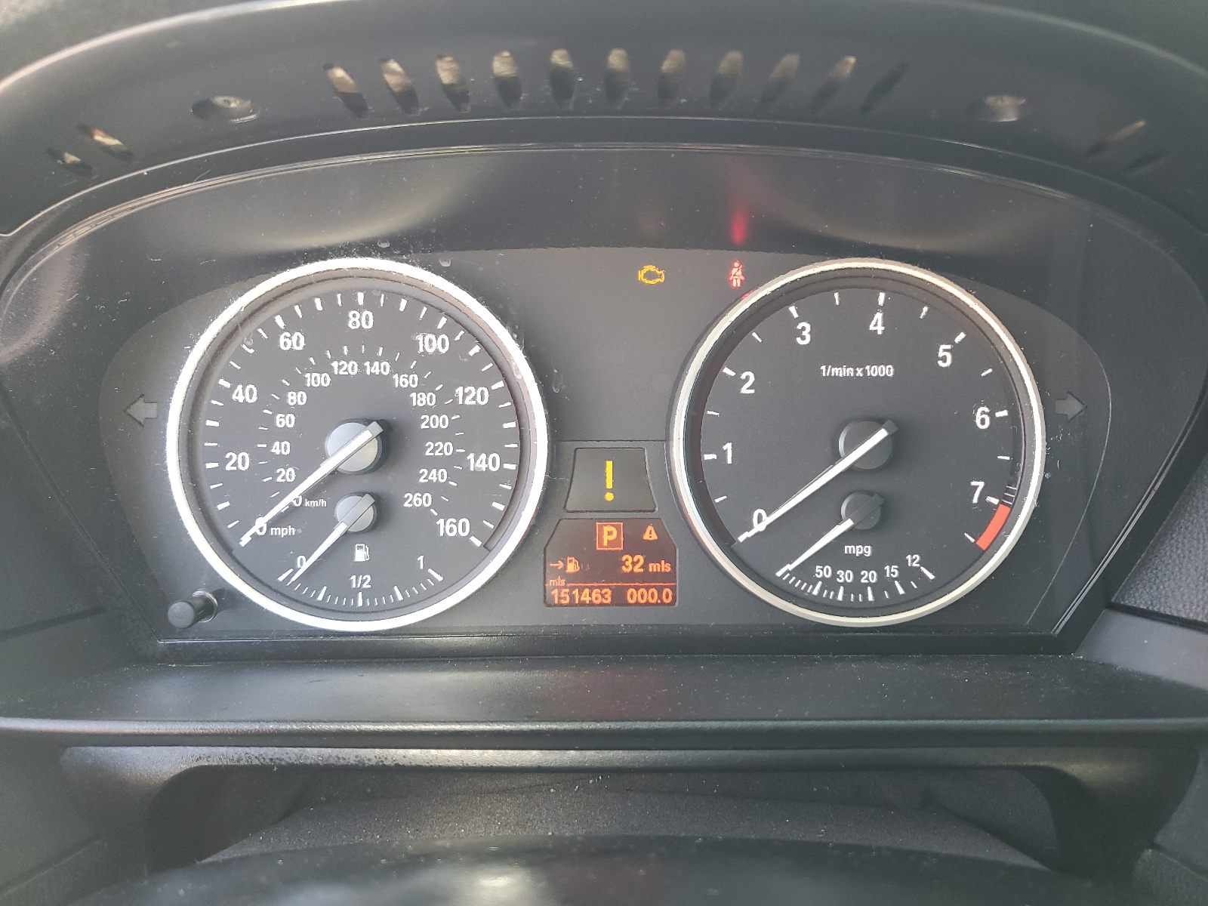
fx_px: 907
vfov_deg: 53.1
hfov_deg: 67.3
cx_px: 604
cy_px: 453
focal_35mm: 26
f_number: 1.5
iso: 67
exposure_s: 1/60.2
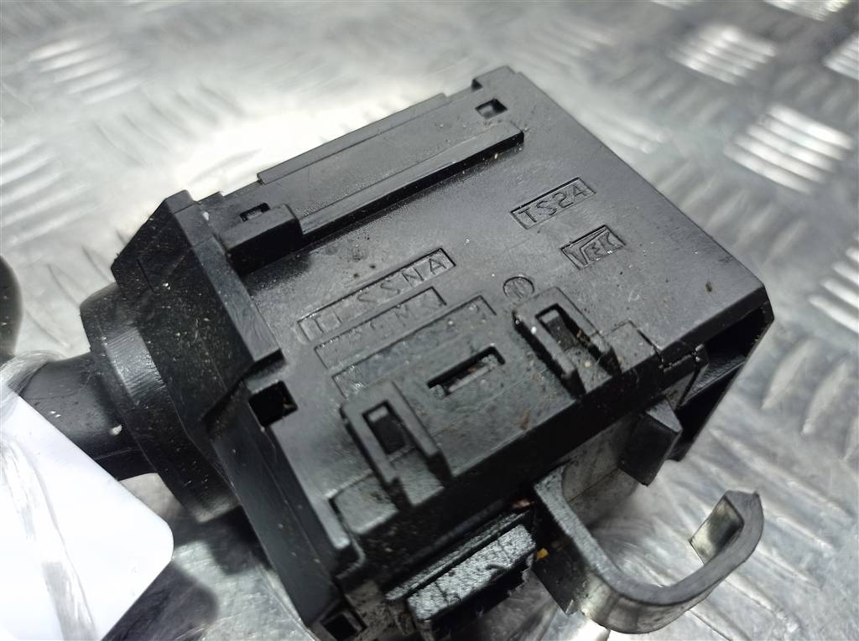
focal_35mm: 28
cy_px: 320
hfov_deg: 63.5
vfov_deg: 49.6
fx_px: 694
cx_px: 430
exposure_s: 1/201
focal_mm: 4.7
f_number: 1.79
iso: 101
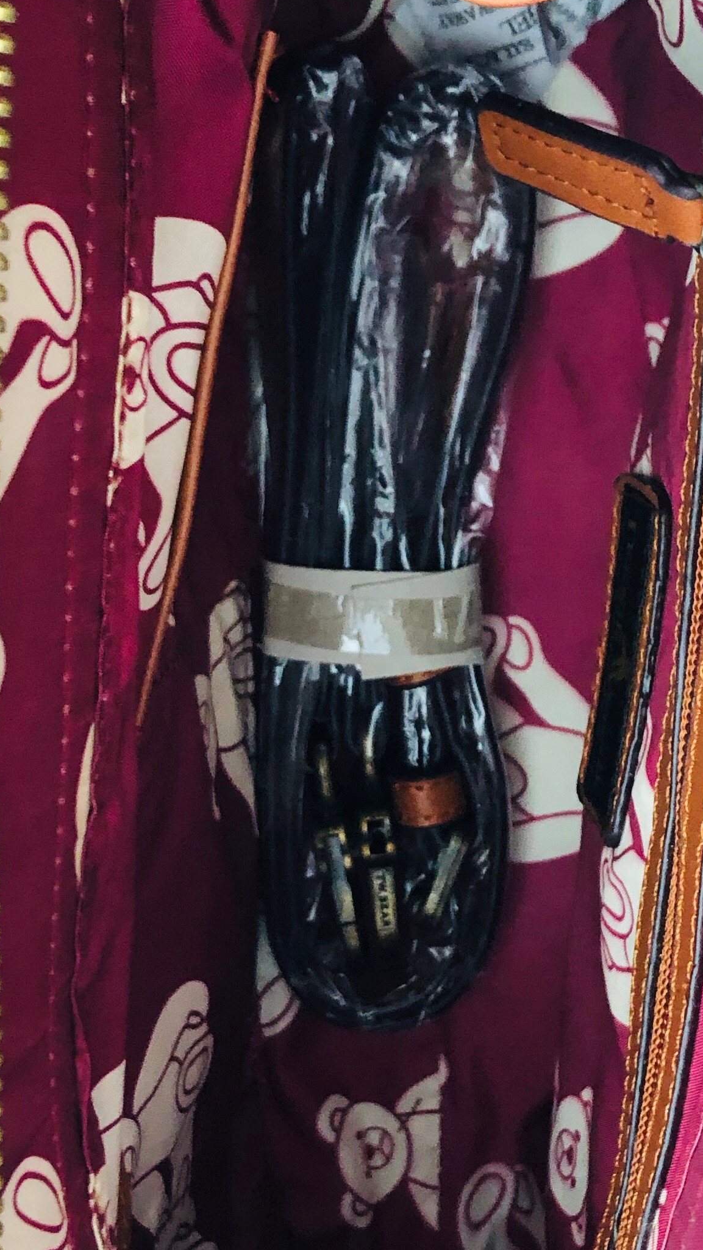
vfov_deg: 34.8
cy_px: 743
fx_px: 1989
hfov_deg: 20.0
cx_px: 420
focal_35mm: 60
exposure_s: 1/11
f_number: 1.8
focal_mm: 4
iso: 100
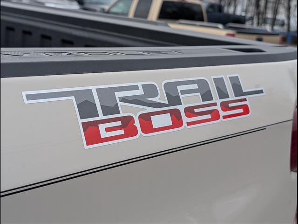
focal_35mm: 49
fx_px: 422
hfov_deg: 38.9
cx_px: 149
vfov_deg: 29.7
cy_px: 112
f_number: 1.68
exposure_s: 1/250
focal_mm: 6.9
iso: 26
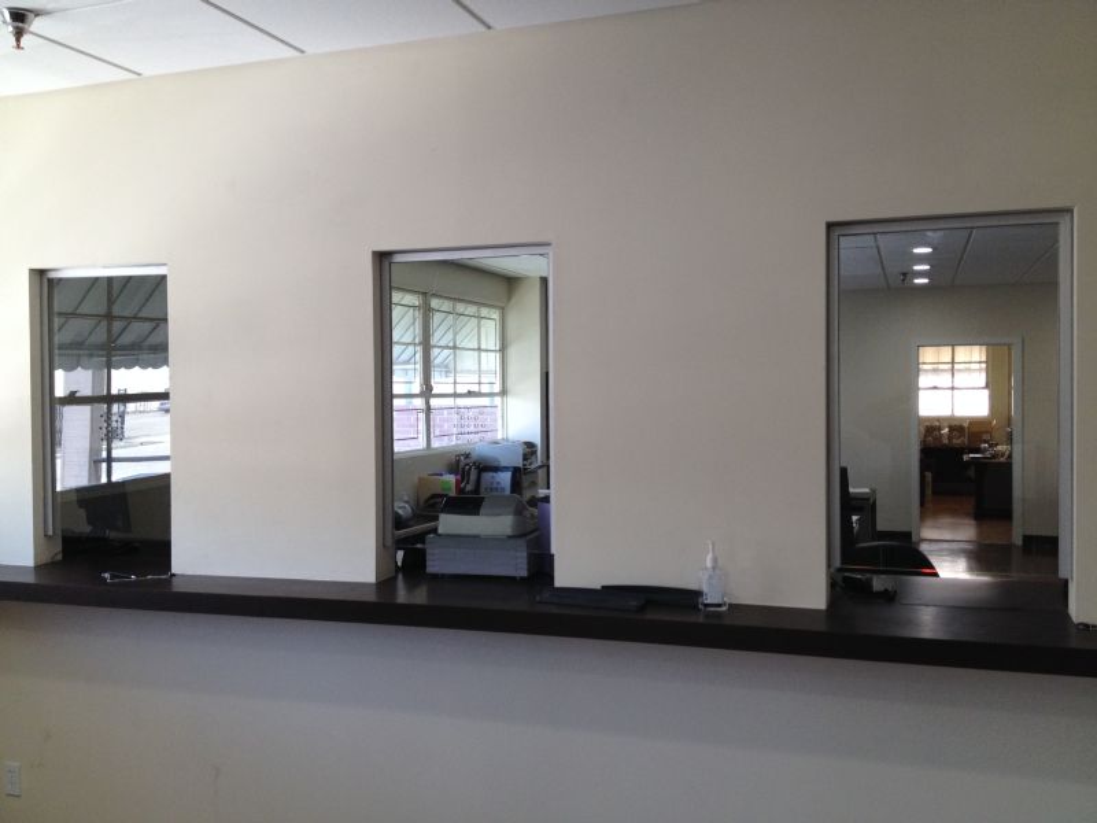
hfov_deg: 52.6
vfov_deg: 40.7
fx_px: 1109
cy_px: 412
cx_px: 548
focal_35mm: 35
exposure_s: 1/120
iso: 80
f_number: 2.4
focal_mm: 4.28
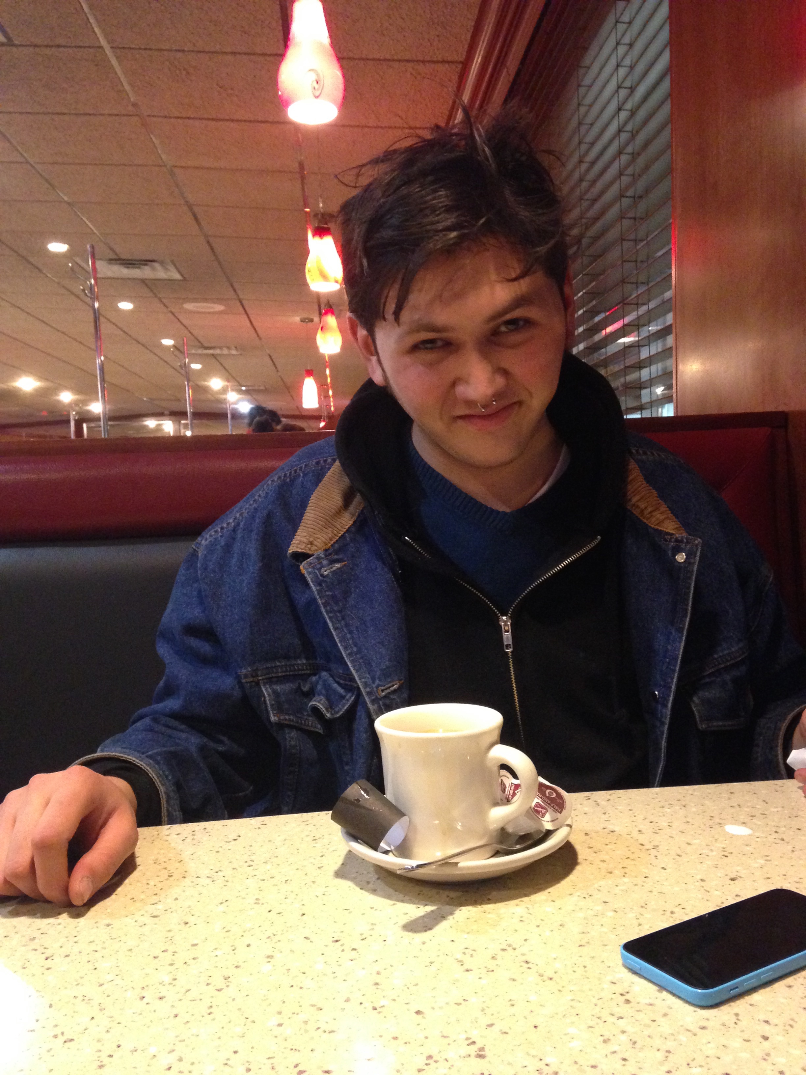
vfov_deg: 55.4
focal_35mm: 33
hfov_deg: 42.9
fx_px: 1024
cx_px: 403
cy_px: 538
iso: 400
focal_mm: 4.12
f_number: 2.4
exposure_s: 1/15
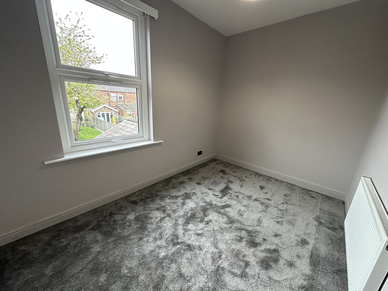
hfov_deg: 102.1
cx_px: 194
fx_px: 157
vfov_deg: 85.7
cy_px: 146
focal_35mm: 14
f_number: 2.2
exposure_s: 1/50
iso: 160
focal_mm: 2.22
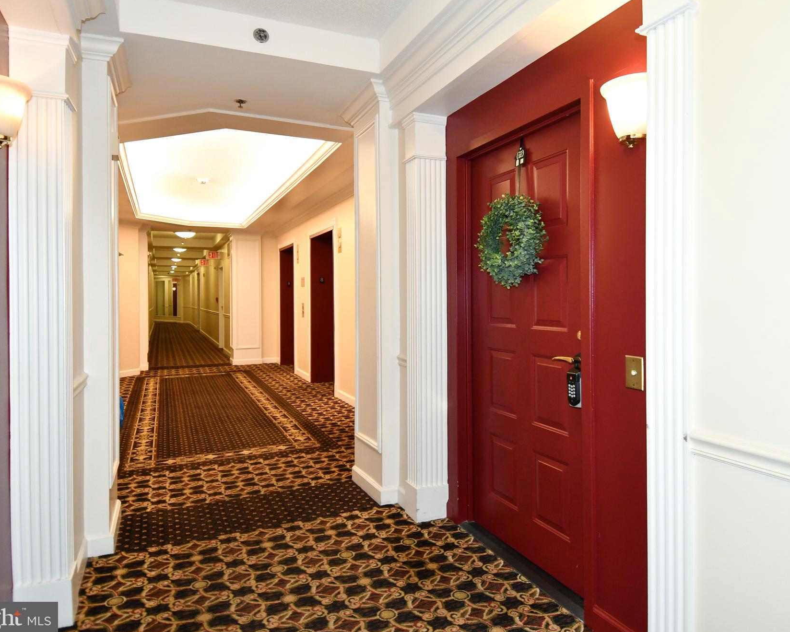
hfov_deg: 77.3
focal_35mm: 21
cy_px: 310
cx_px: 443
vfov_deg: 65.5
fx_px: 491
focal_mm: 12
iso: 1100
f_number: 4
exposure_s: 1/60
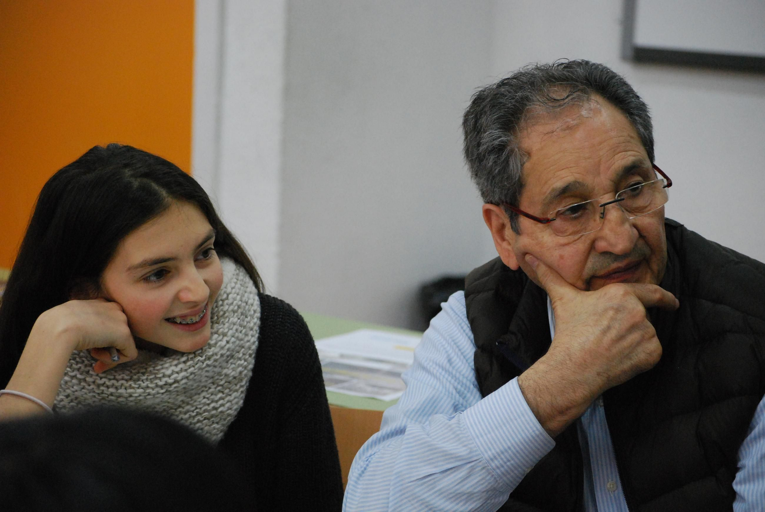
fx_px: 2553
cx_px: 382
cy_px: 256
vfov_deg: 11.5
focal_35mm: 120
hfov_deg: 17.0
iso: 1600
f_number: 4.5
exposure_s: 1/80
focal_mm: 80
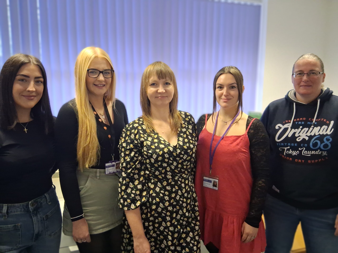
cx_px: 169
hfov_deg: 67.3
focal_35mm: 26
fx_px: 254
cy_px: 126
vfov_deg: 53.1
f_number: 1.8
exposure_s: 1/50
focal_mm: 3.98
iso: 400
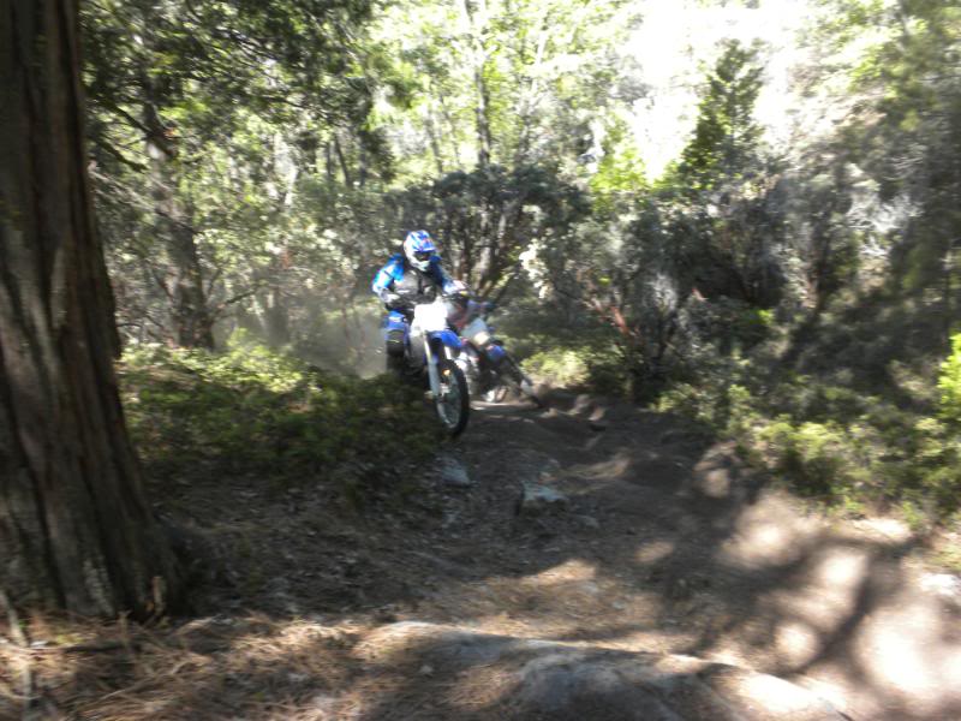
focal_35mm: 37
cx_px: 480
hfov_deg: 50.1
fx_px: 1027
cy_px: 360
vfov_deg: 38.7
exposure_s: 1/84.4
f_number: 3.5
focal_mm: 6.6
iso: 72
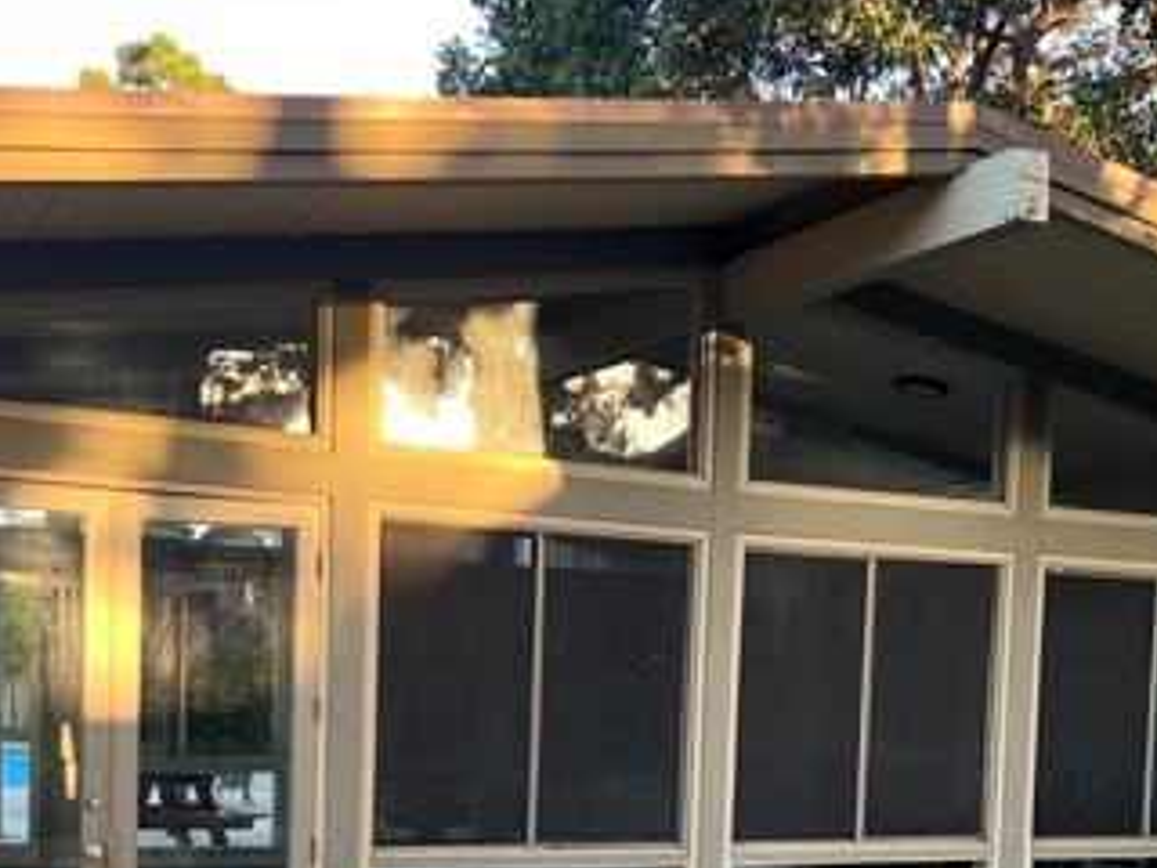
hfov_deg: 36.8
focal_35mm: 52
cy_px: 799
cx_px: 629
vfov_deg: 27.0
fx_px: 1738
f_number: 1.5
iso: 40
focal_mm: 5.7
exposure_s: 1/121
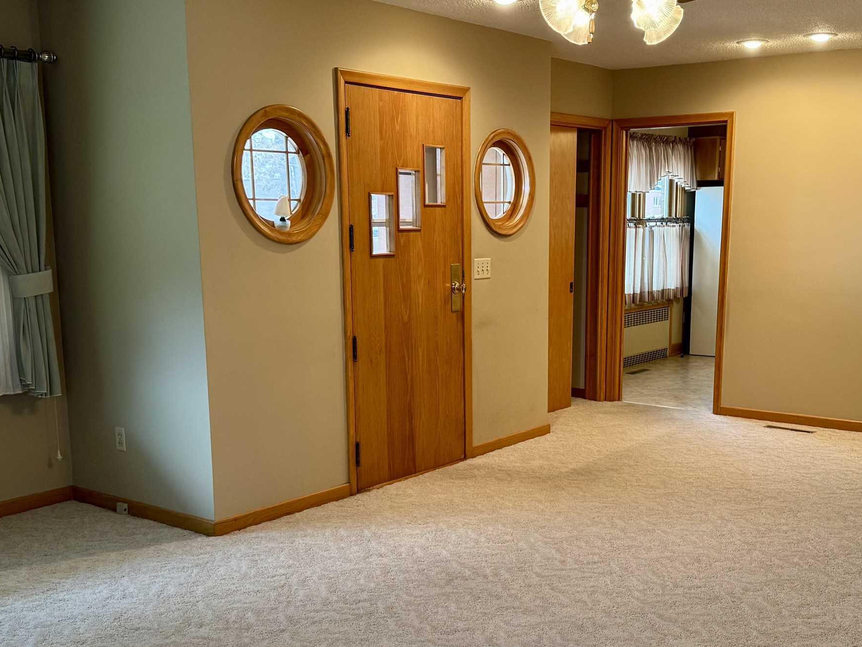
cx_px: 482
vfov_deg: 34.2
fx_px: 1046
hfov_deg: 44.7
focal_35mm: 42
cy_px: 409
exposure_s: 1/60
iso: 200
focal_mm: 6.76
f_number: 1.78
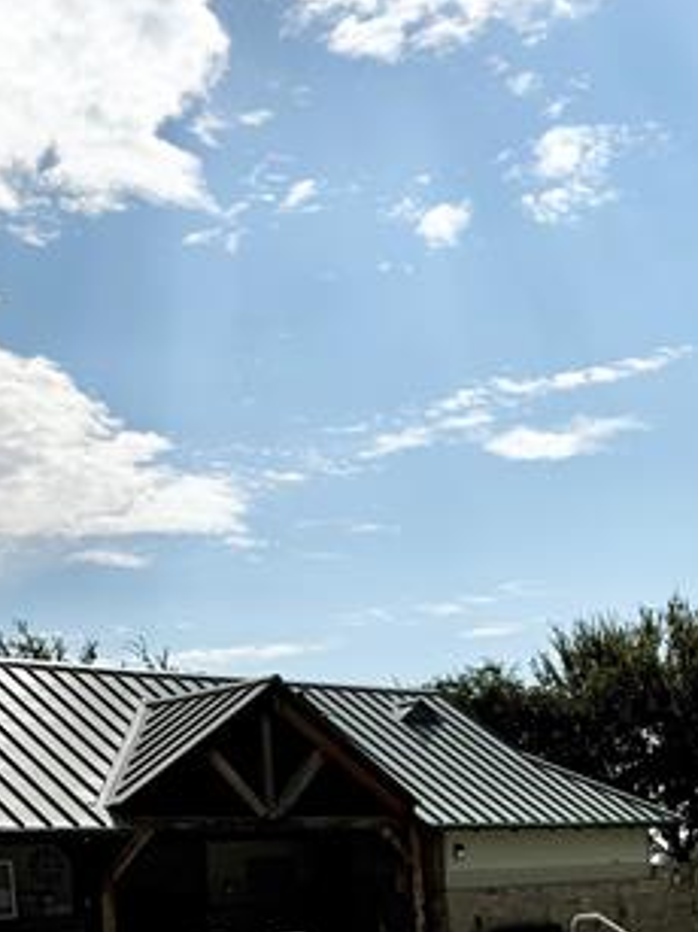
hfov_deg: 24.1
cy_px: 941
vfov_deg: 29.9
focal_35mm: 60
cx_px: 522
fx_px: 1614
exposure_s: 1/14286
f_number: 1.78
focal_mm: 6.76
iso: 50
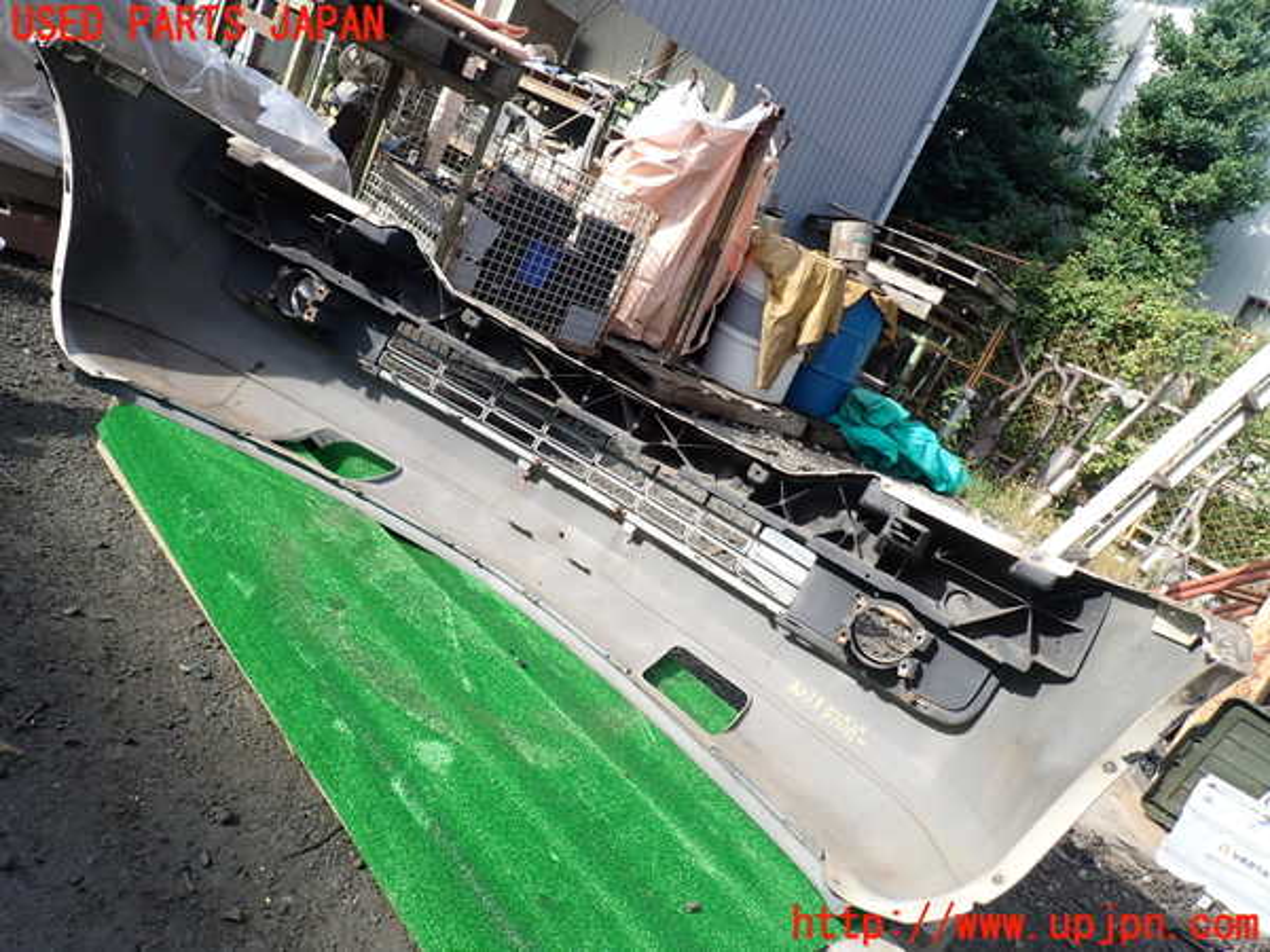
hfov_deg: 69.4
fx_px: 917
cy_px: 476
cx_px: 635
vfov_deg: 54.9
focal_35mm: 25
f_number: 2.8
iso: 100
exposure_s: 1/500
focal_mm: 4.5
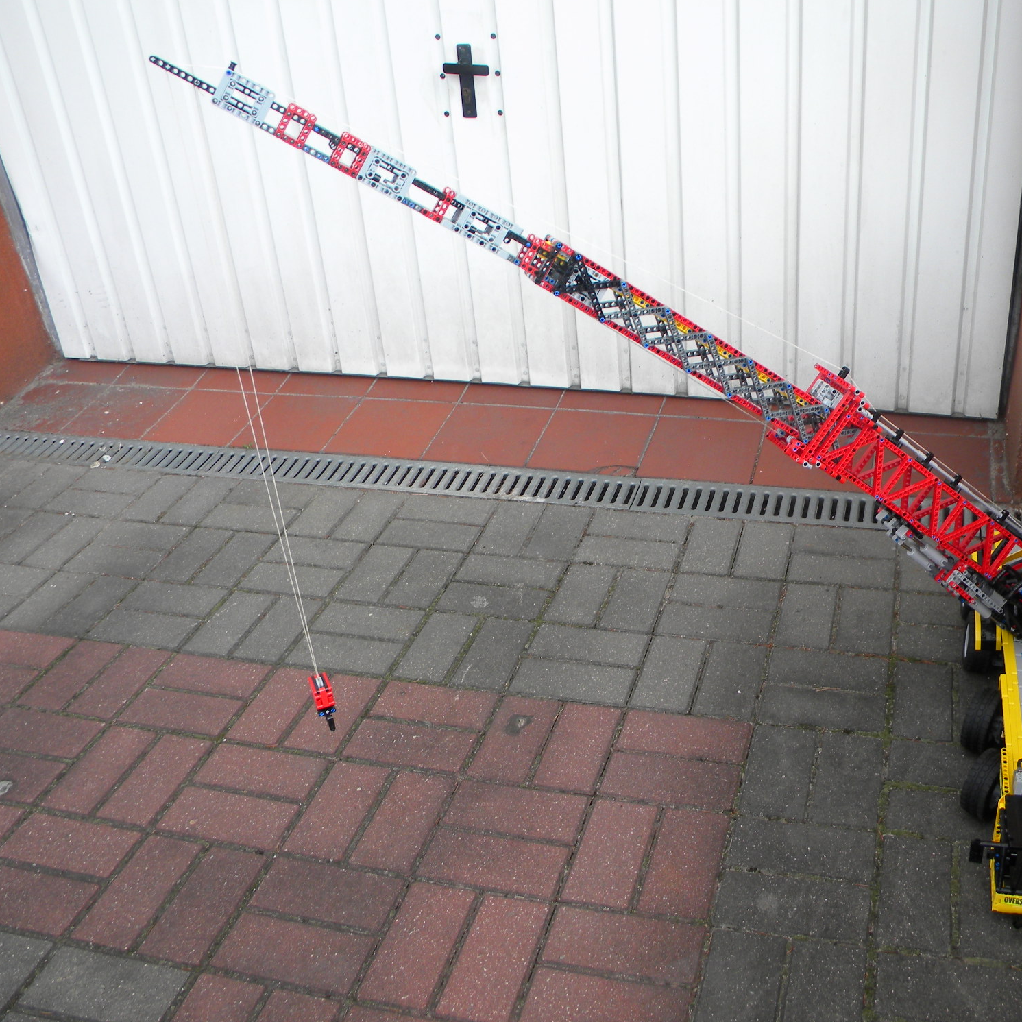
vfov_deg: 48.4
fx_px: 1136
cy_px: 506
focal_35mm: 34
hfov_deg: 48.0
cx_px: 644
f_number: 3.5
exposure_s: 1/107
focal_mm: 5
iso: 80
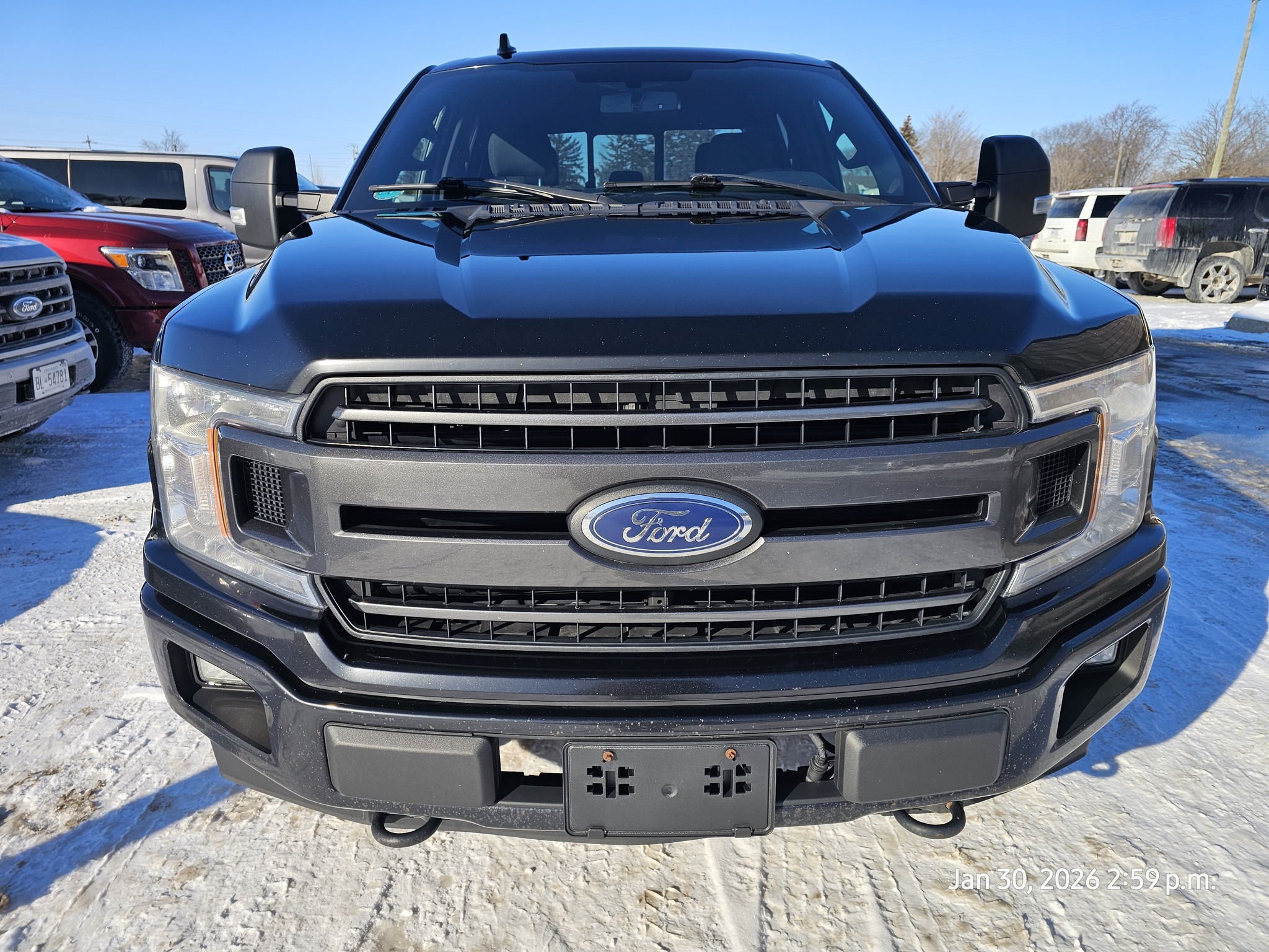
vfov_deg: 58.9
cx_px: 634
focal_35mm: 23
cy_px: 476
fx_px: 843
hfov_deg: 73.9
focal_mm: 6.3
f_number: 1.7
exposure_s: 1/1167
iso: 20
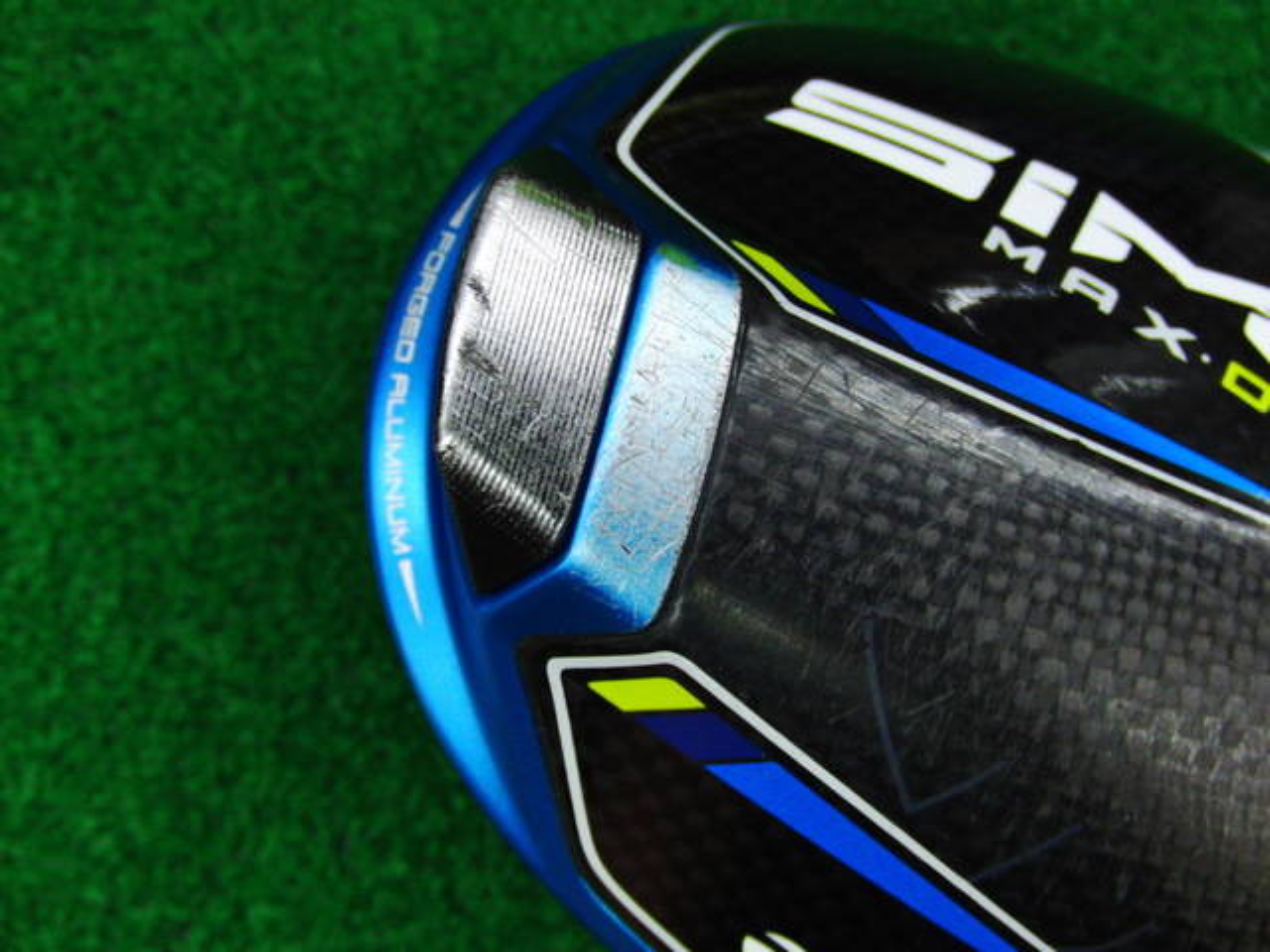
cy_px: 476
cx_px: 635
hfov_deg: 50.1
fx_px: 1357
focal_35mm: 37
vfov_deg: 38.7
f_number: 3.6
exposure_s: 1/80
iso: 320
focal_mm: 6.42
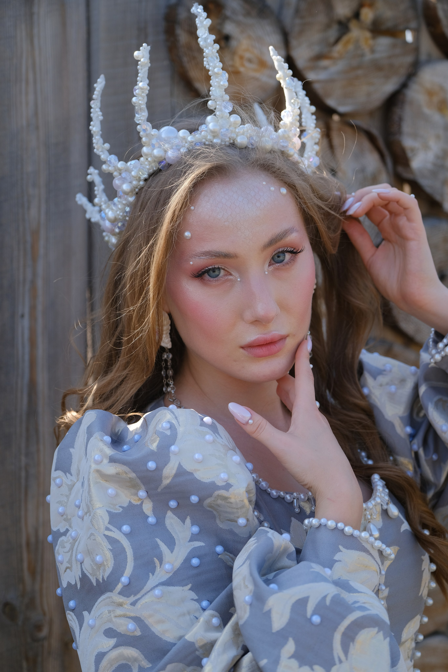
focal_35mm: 92
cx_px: 224
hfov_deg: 14.9
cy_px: 336
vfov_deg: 22.1
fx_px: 1717
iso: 160
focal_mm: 61
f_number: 2.8
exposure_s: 1/800
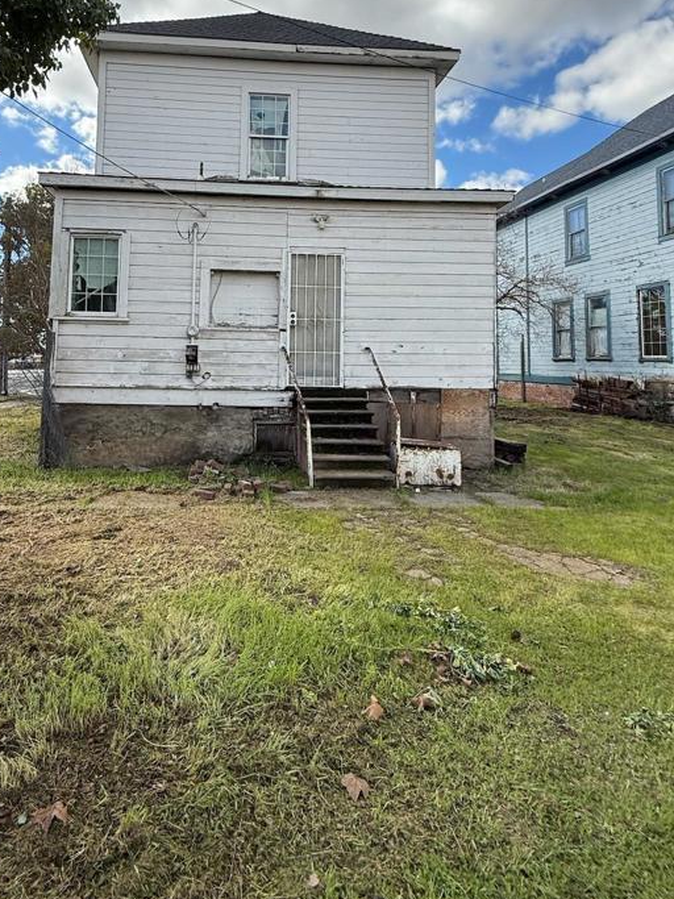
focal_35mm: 21
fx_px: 545
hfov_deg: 62.6
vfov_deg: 77.3
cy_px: 328
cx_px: 254
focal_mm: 2.22
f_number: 2.2
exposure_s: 1/1189
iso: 64
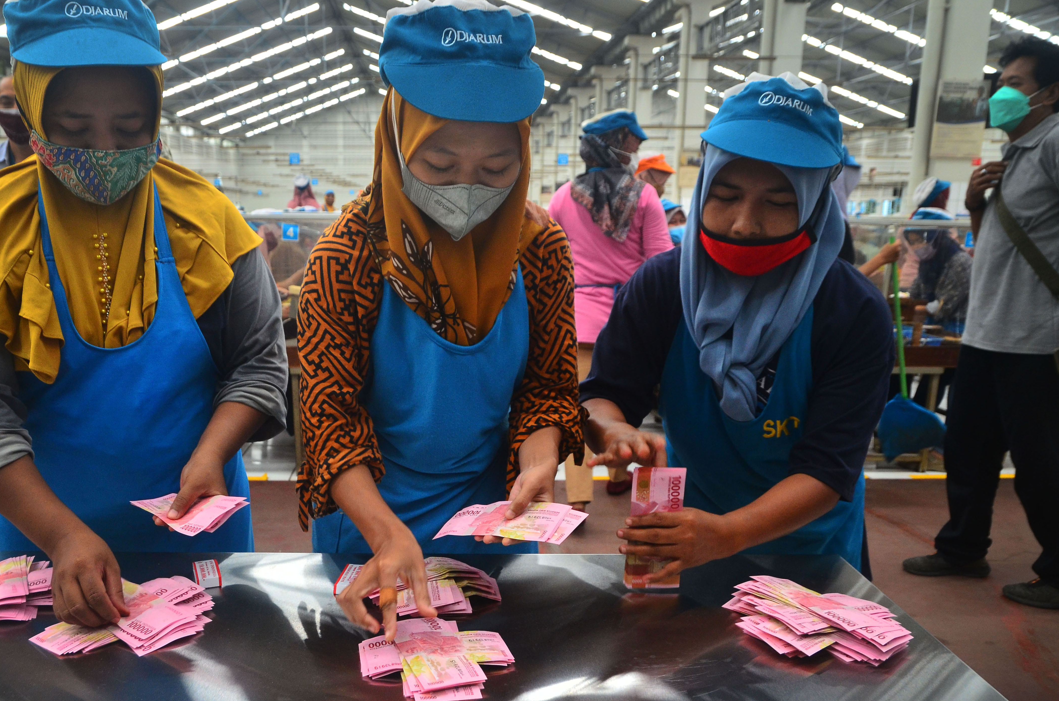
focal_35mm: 28
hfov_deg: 65.2
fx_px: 822
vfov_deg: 46.1
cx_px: 443
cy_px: 403
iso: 560
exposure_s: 1/125
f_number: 5.6
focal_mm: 16
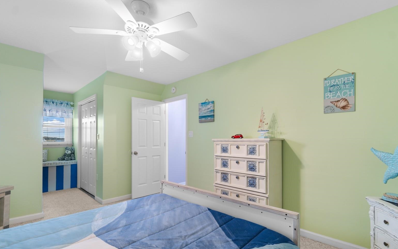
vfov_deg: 71.0
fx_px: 174
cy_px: 138
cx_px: 205
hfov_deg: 97.8
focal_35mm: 16
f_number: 4.5
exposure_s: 1/10
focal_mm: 10
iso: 100
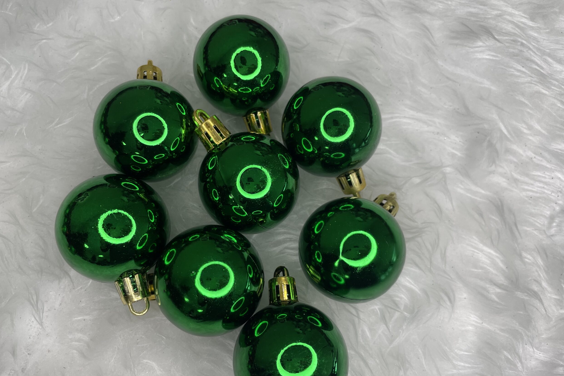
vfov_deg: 46.3
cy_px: 214
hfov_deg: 65.5
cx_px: 273
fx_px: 439
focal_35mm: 28
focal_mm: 4.2
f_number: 1.6
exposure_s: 1/108
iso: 32
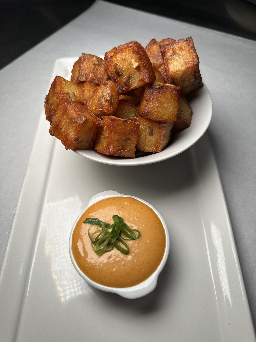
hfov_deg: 56.8
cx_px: 128
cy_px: 171
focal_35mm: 24
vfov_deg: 71.6
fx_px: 237
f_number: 1.78
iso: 80
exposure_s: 1/1562
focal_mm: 6.86
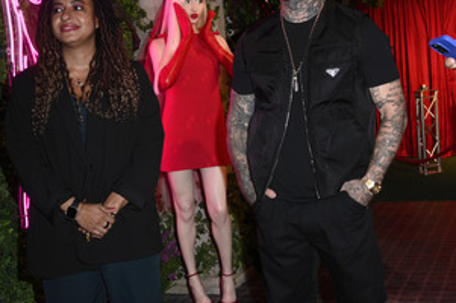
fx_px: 607
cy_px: 111
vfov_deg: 27.9
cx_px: 261
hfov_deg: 41.1
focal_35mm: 48
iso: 1600
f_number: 5.6
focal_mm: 32
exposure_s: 1/125
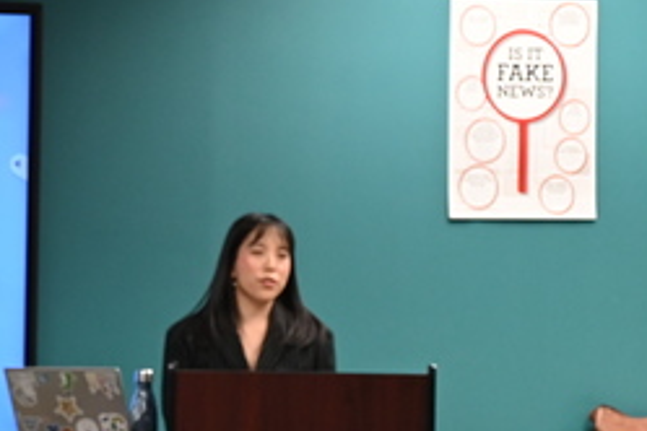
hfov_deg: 7.1
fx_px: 5176
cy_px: 360
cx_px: -65
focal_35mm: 288
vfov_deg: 4.8
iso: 1400
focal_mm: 70
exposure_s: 1/125
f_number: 4
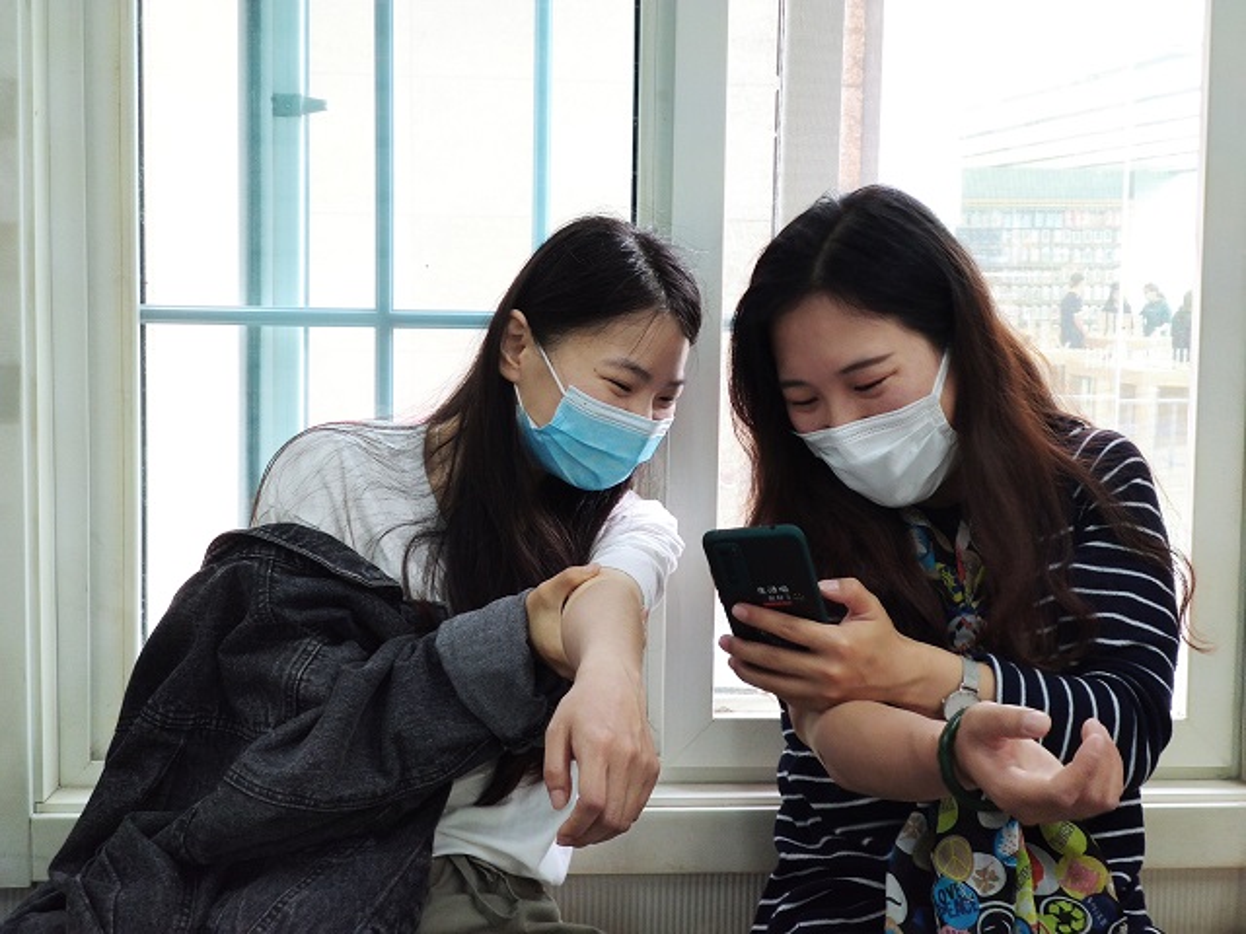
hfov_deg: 36.8
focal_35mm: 52
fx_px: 1872
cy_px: 467
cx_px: 623
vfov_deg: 28.0
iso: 384
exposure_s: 1/50
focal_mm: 5.54
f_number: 2.4
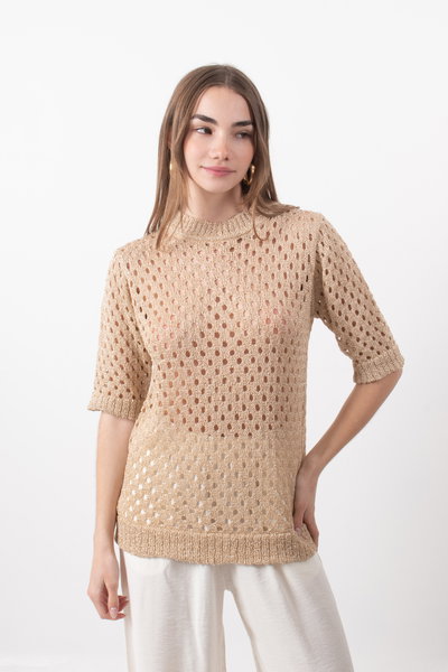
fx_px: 1176
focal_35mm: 63
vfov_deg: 31.9
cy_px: 336
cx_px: 224
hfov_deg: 21.6
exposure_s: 1/125
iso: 100
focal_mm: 42
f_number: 14
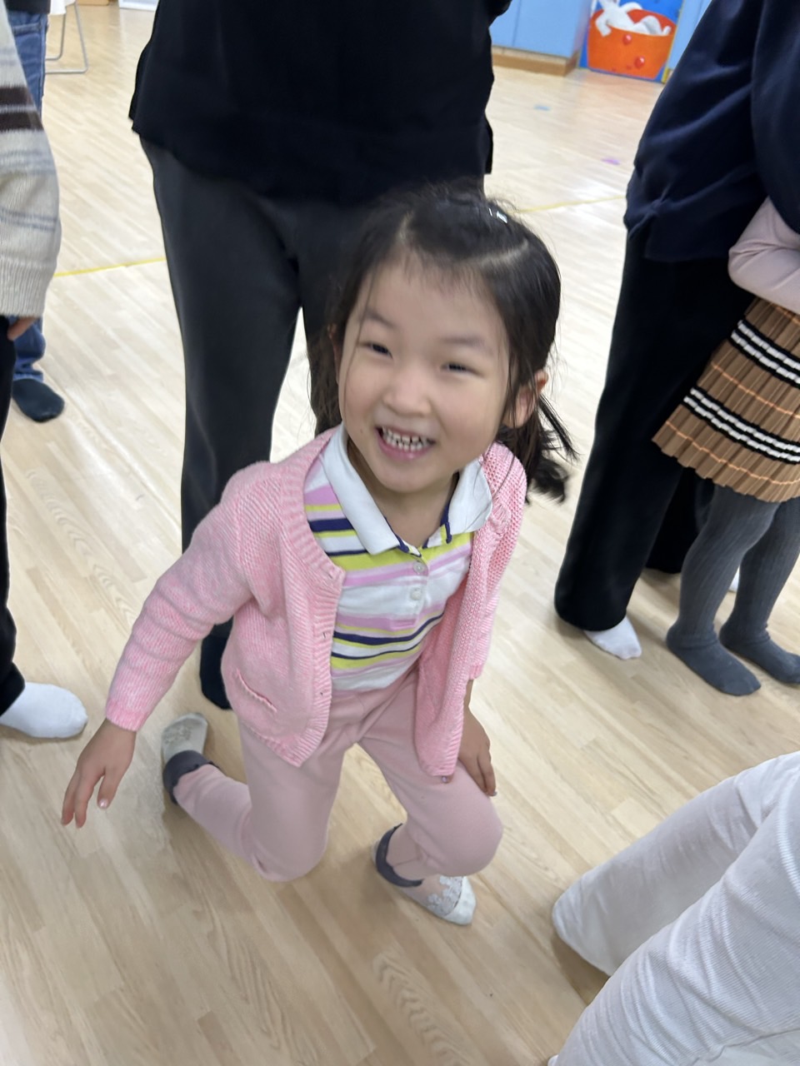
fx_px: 801
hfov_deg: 53.1
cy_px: 533
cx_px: 400
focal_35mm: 26
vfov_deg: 67.3
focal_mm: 5.7
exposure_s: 1/60
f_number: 1.5
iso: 80
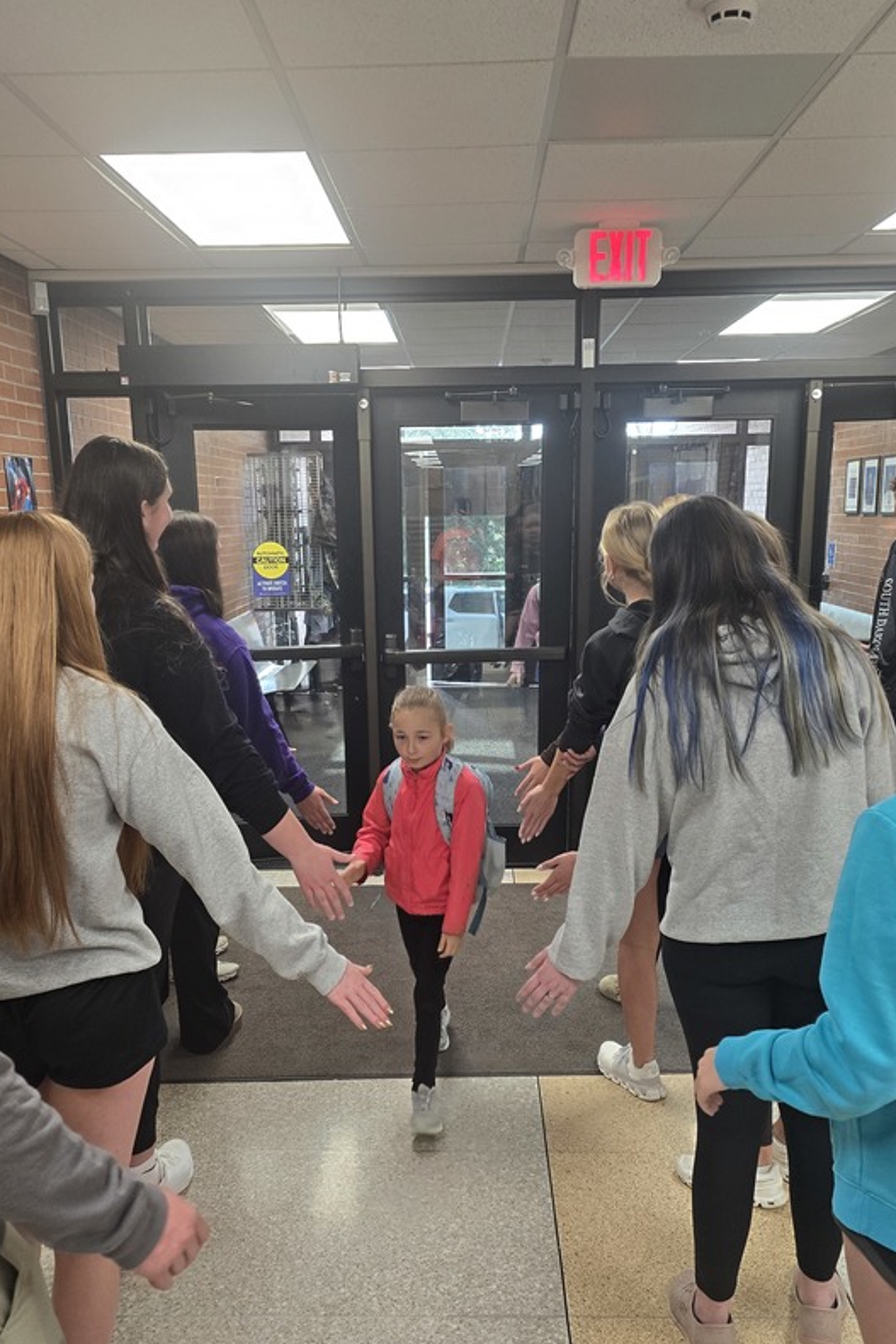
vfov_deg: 60.0
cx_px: 420
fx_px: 1157
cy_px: 777
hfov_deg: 42.3
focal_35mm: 31
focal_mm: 6.3
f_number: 1.7
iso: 200
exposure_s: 1/120
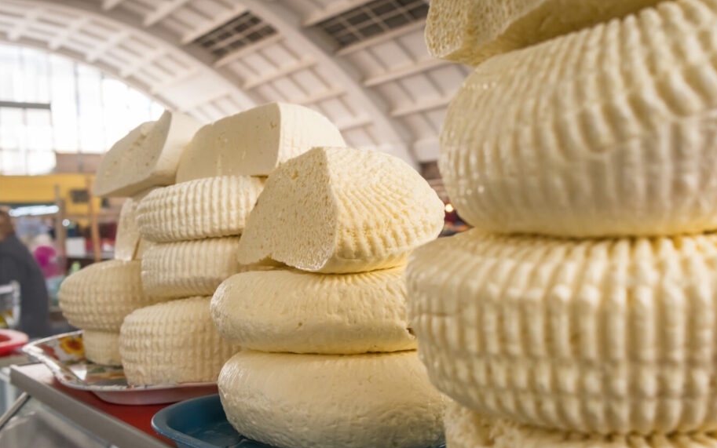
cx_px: 401
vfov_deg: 32.0
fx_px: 782
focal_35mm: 40
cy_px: 242
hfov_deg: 49.2
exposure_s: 1/140
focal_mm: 23
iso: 800
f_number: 5
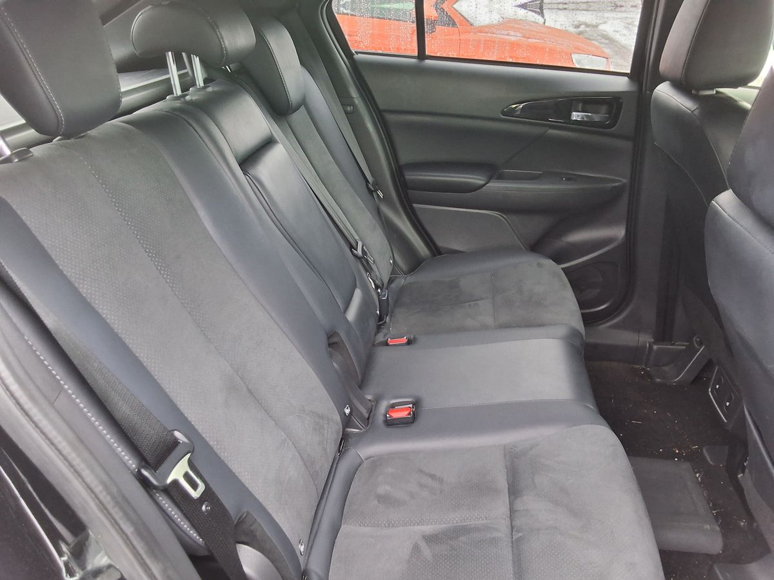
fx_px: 626
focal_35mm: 28
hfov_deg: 63.4
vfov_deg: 49.7
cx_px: 387
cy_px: 290
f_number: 1.9
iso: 125
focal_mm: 2.91
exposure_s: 1/50
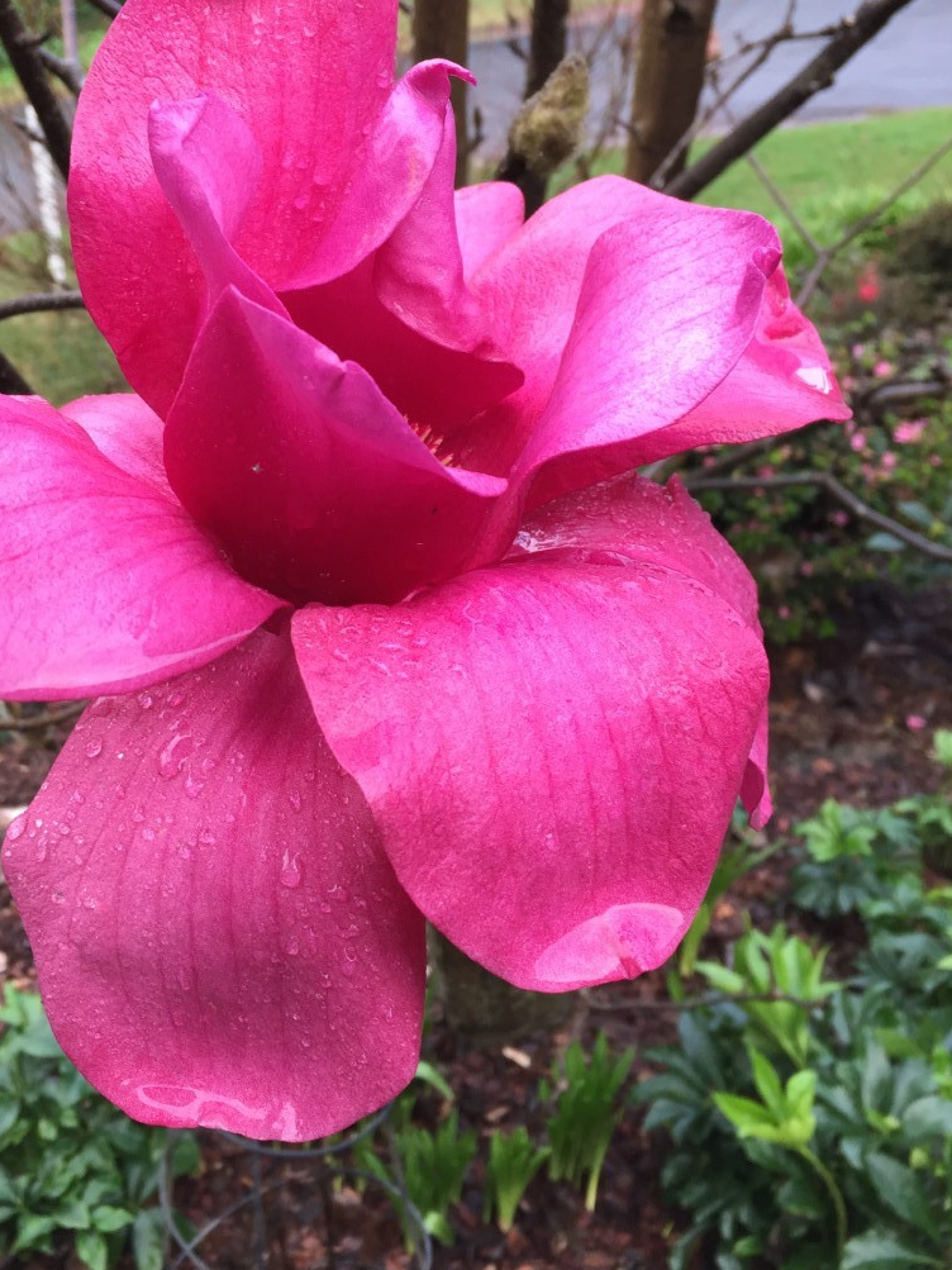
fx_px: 1357
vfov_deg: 49.9
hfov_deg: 38.4
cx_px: 352
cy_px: 518
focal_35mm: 37
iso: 50
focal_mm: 4.15
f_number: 2.2
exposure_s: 1/100
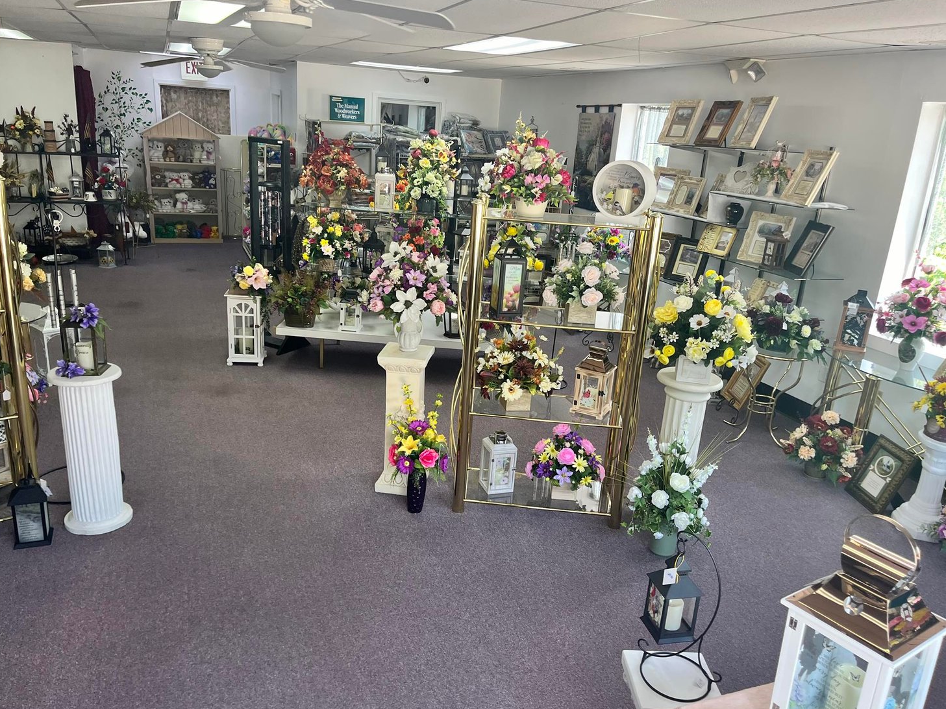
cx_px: 461
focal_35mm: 27
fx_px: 738
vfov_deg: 51.4
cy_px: 353
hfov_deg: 65.3
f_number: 1.6
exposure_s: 1/120
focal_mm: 5.1
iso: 125
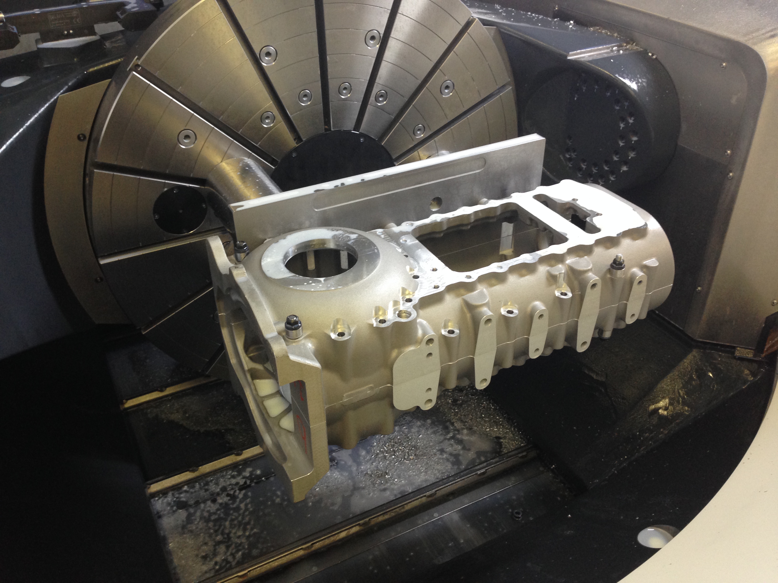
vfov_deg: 42.9
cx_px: 389
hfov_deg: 55.4
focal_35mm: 33
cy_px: 292
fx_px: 742
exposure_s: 1/20
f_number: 2.4
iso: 100
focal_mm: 4.12
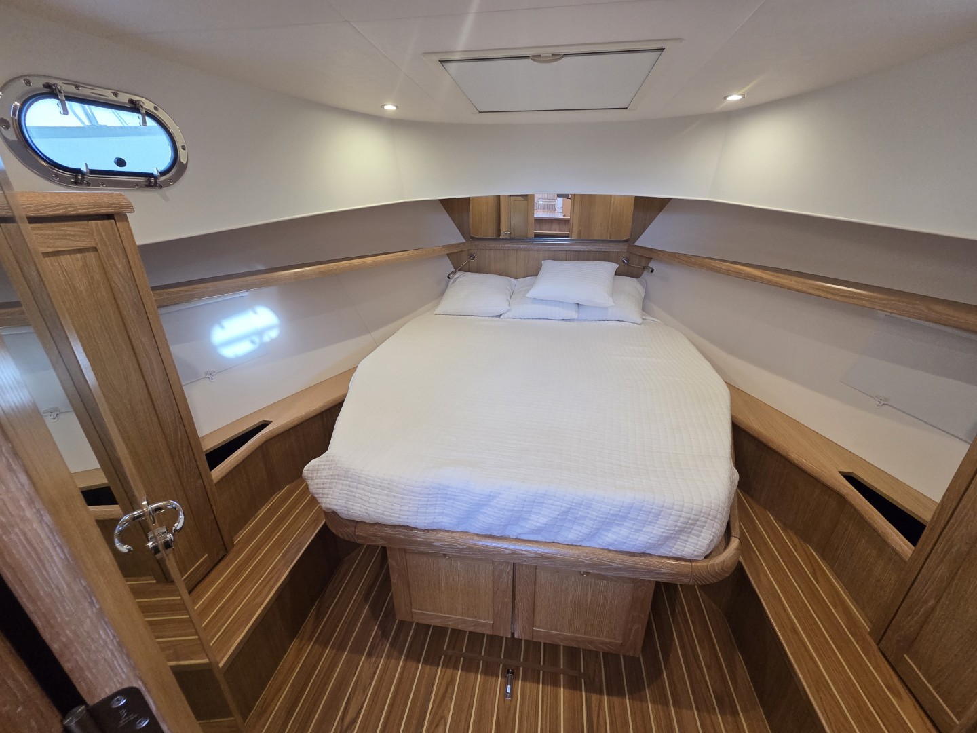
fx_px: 367
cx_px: 488
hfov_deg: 106.2
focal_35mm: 13
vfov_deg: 89.9
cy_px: 366
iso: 250
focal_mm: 2.2
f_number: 2.2
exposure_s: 1/100
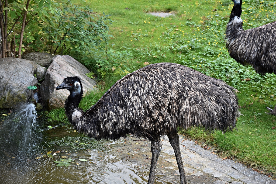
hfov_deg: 27.0
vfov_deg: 18.2
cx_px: 138
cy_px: 92
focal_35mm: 75
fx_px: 575
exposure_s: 1/125
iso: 400
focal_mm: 50
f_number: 5.6
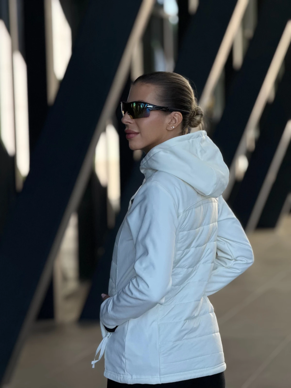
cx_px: 146
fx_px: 1345
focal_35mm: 120
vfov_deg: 16.4
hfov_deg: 12.3
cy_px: 194
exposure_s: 1/391
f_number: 2.8
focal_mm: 15.66
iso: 50
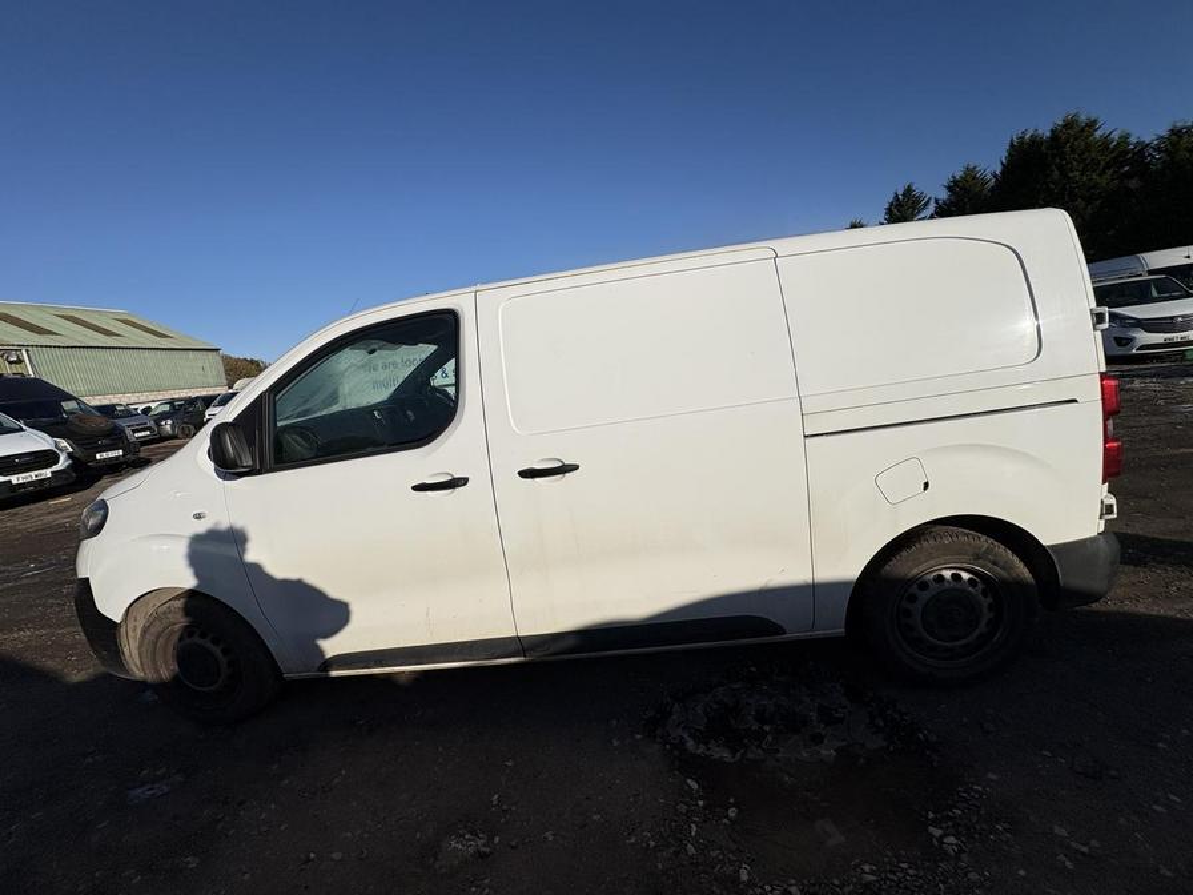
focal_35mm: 14
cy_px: 448
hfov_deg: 102.1
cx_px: 596
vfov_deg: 85.7
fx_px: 482
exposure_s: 1/6135
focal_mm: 2.22
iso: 40
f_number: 2.2
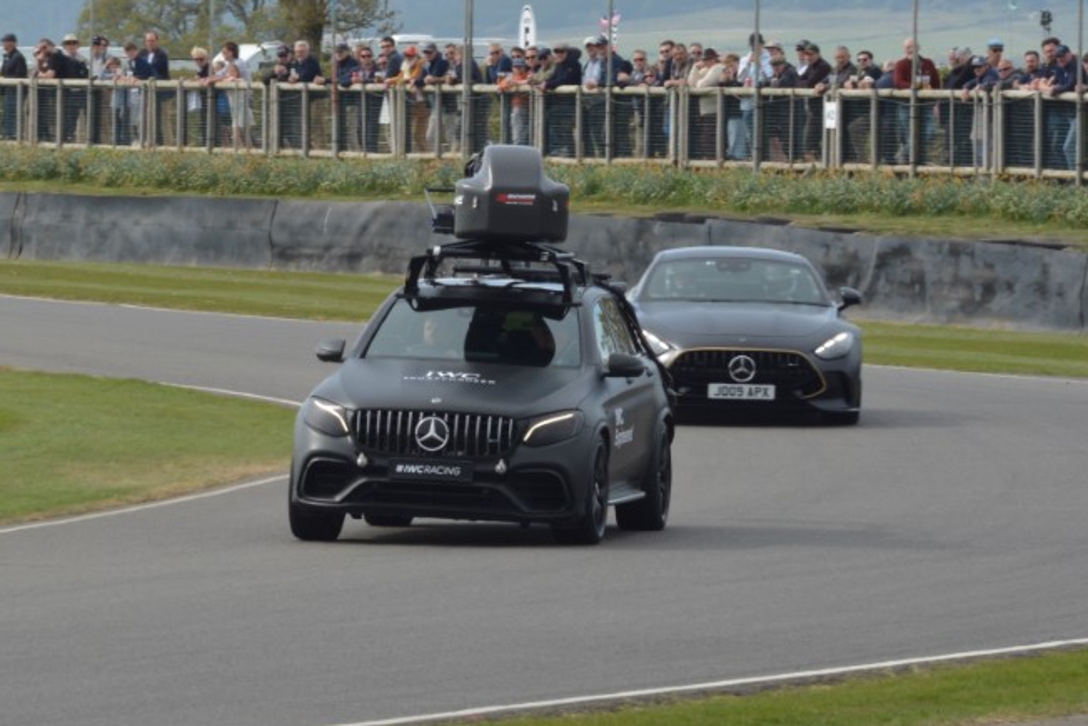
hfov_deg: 7.8
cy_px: 381
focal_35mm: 266
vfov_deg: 5.2
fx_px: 8026
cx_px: 529
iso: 400
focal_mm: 165
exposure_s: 1/200
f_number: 18
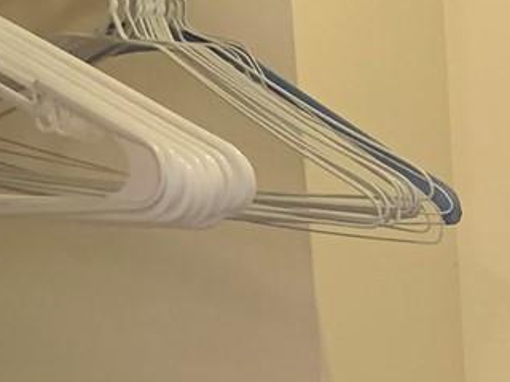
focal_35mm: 130
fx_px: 1915
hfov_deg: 13.5
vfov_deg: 10.4
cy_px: 793
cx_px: 947
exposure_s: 1/60
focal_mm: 4.25
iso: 250
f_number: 1.8
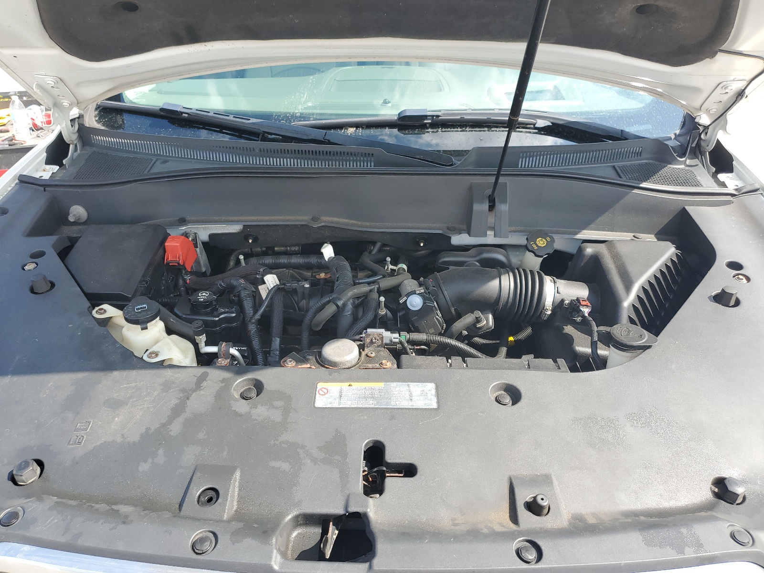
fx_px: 574
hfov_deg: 67.3
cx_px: 382
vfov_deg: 53.1
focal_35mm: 26
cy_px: 286
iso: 50
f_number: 1.5
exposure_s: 1/714
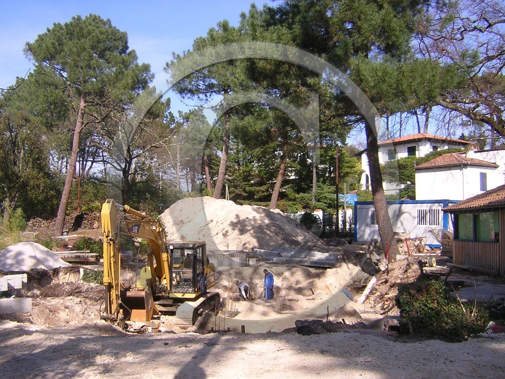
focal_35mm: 36
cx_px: 252
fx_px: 525
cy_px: 190
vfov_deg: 39.7
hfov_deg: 51.4
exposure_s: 1/233
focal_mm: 4.7
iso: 100
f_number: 5.2
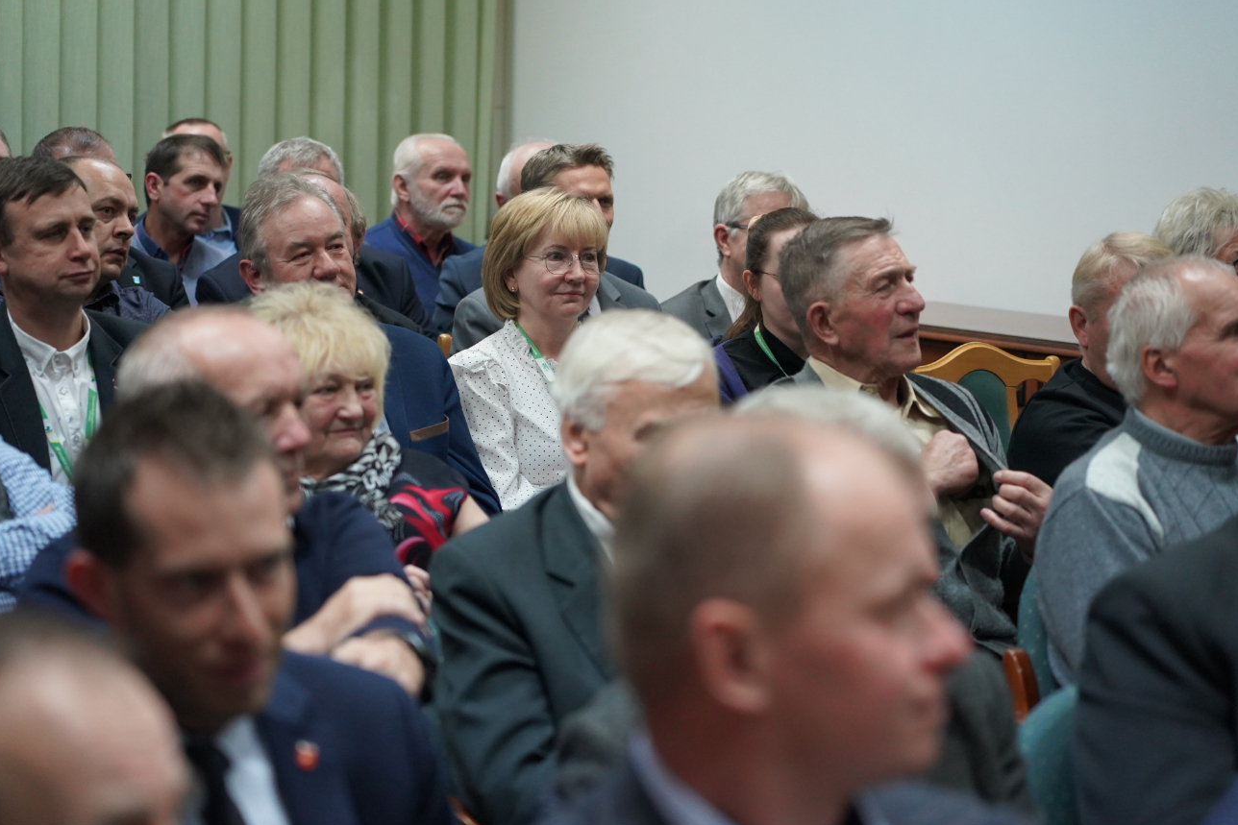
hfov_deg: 19.3
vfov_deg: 12.9
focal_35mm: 106
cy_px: 414
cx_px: 620
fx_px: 3645
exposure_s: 1/160
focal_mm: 105
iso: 5000
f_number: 4
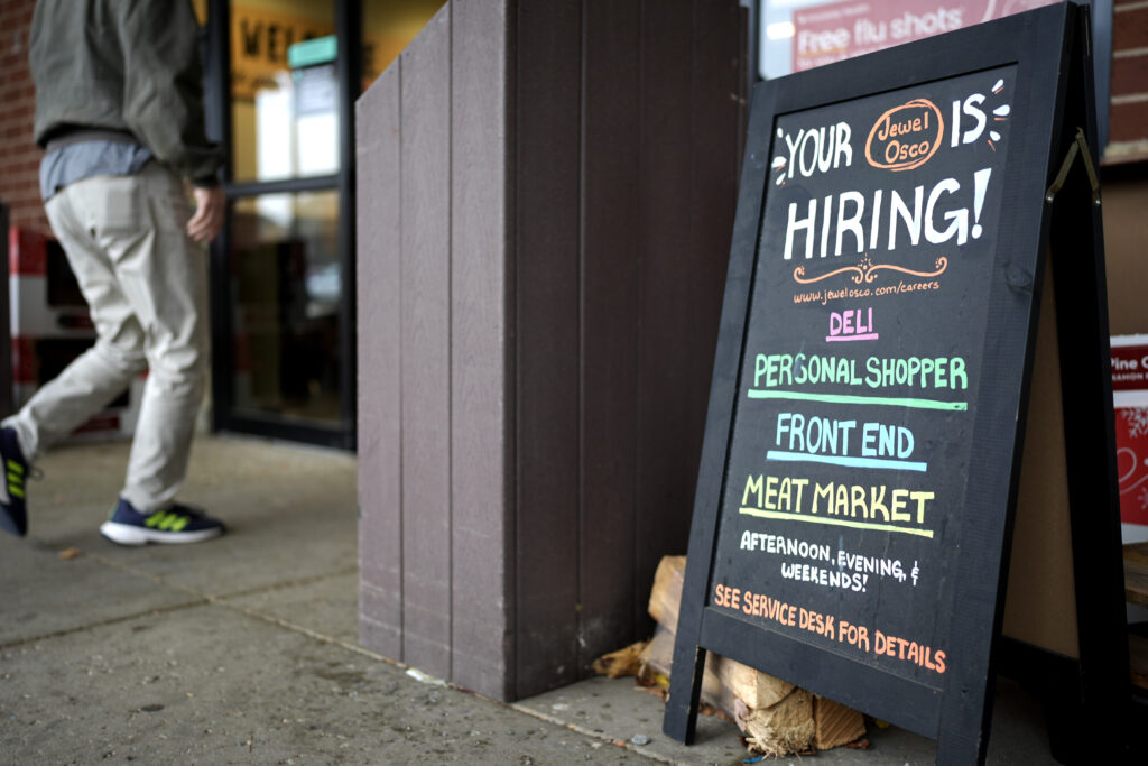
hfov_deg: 54.4
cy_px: 383
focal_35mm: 35
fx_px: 1116
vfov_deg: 37.9
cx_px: 574
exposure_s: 1/400
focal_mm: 35
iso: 320
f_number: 1.4
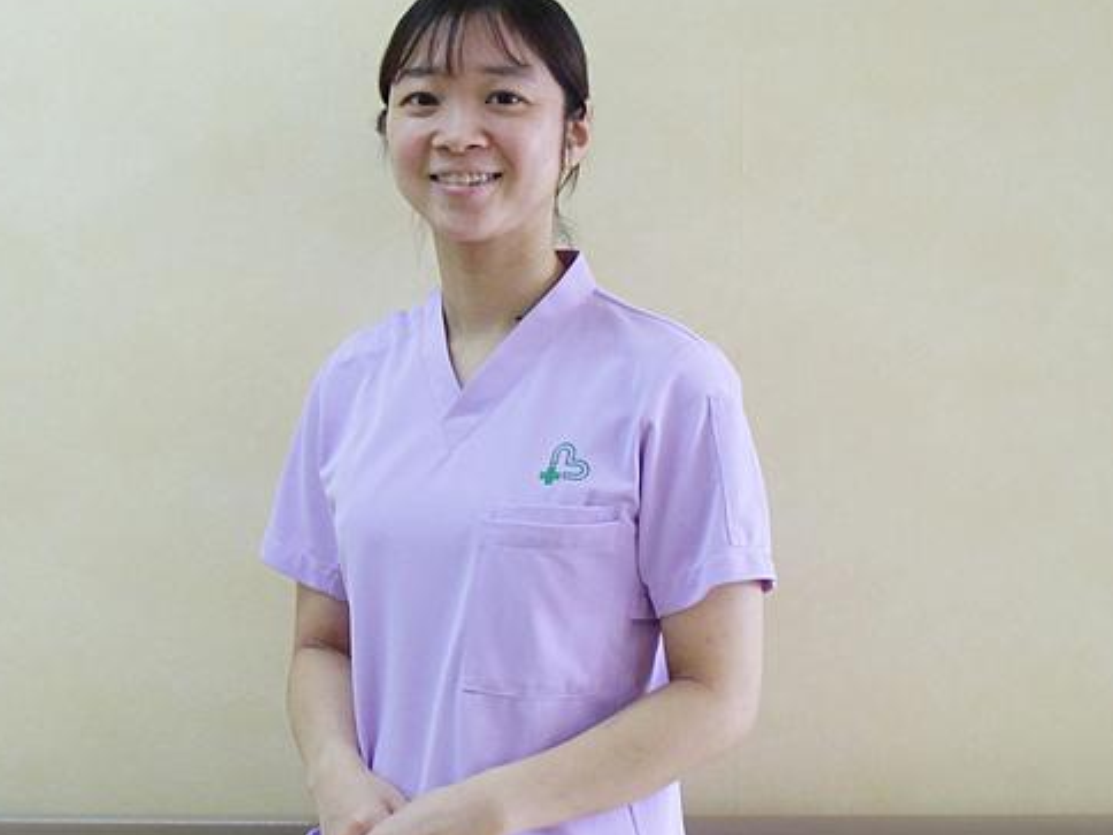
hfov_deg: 33.7
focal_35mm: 57
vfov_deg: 25.7
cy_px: 407
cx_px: 461
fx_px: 1833
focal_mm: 8.29
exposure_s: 1/60
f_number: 4.2
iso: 400
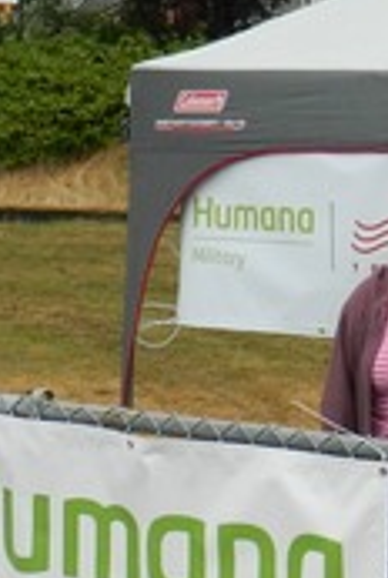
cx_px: 689
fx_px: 1739
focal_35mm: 108
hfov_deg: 11.8
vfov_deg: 18.9
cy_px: 231
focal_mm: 4.5
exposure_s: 1/320
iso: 80
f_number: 3.1
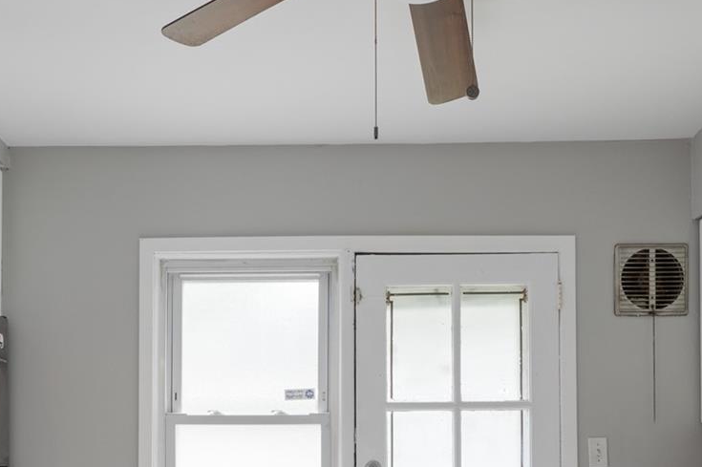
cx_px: 307
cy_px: 471
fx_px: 760
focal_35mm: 39
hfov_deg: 49.5
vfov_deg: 31.5
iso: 400
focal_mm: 14
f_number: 14
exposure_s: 1/1.25
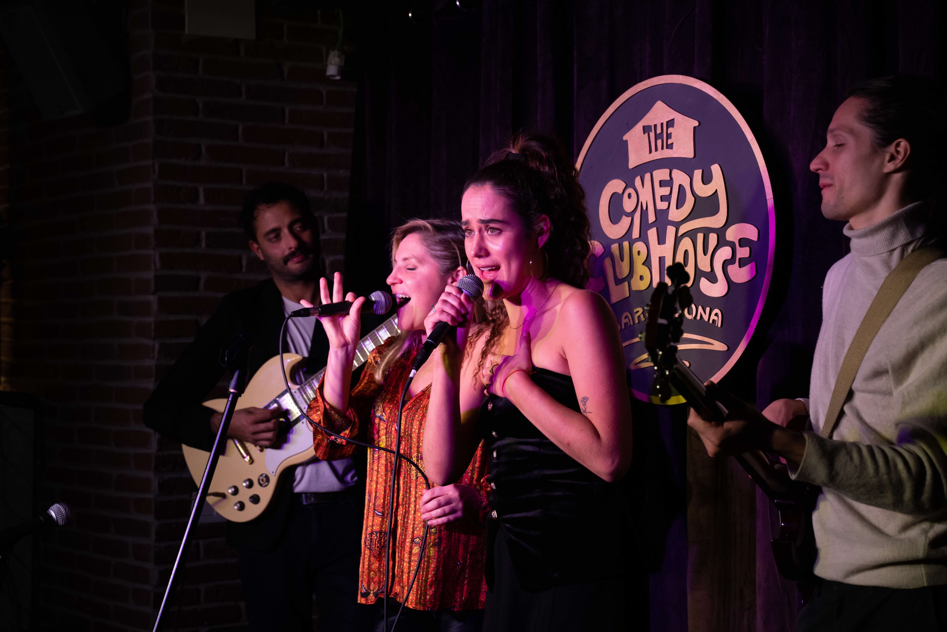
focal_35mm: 75
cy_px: 316
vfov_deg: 18.2
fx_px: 1973
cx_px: 474
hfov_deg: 27.0
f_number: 6.3
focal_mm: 75
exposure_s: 1/160
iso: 2500
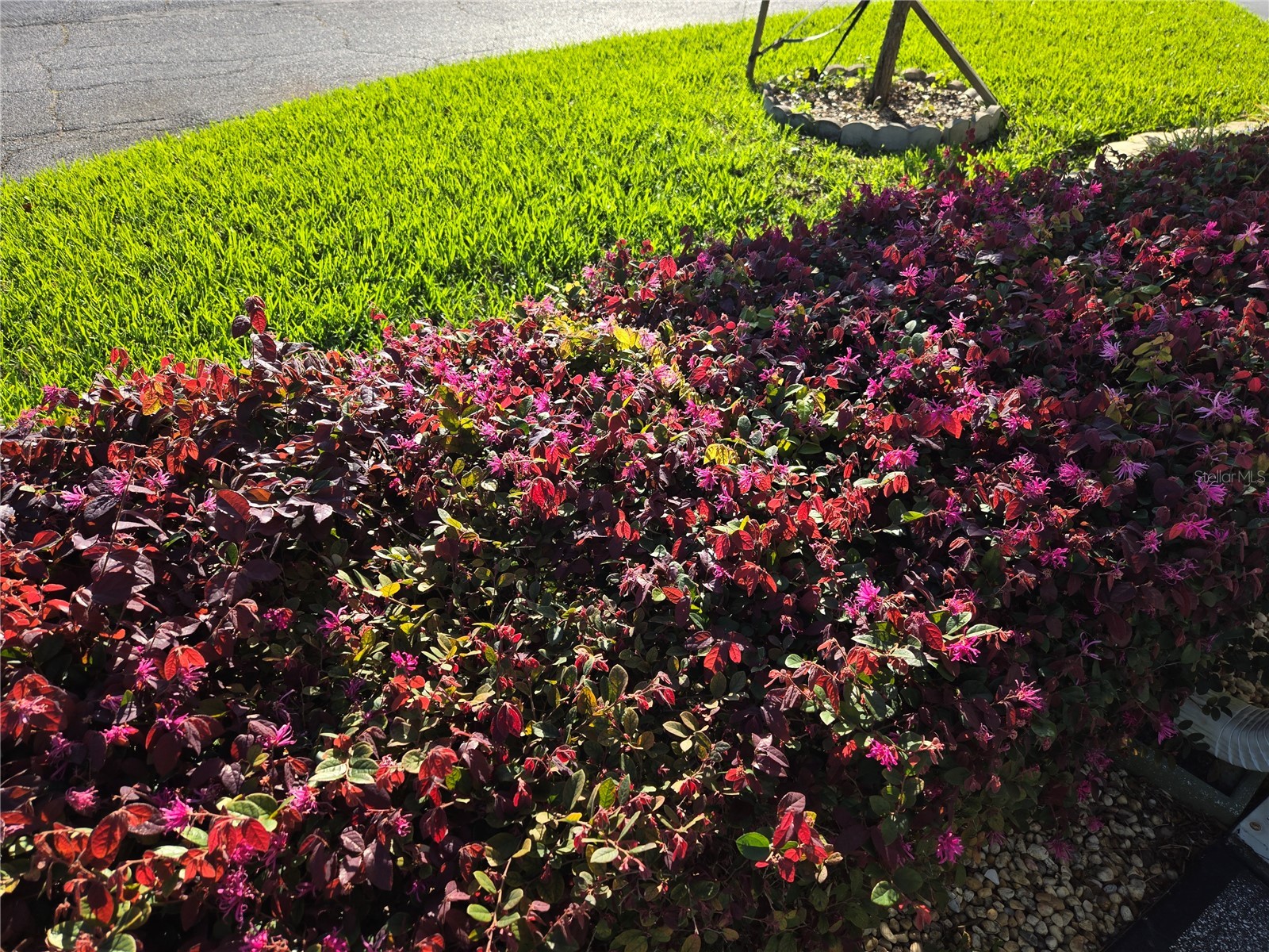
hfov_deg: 73.9
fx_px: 843
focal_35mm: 23
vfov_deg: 58.9
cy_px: 476
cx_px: 634
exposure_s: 1/955
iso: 25
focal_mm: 5.4
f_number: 1.8
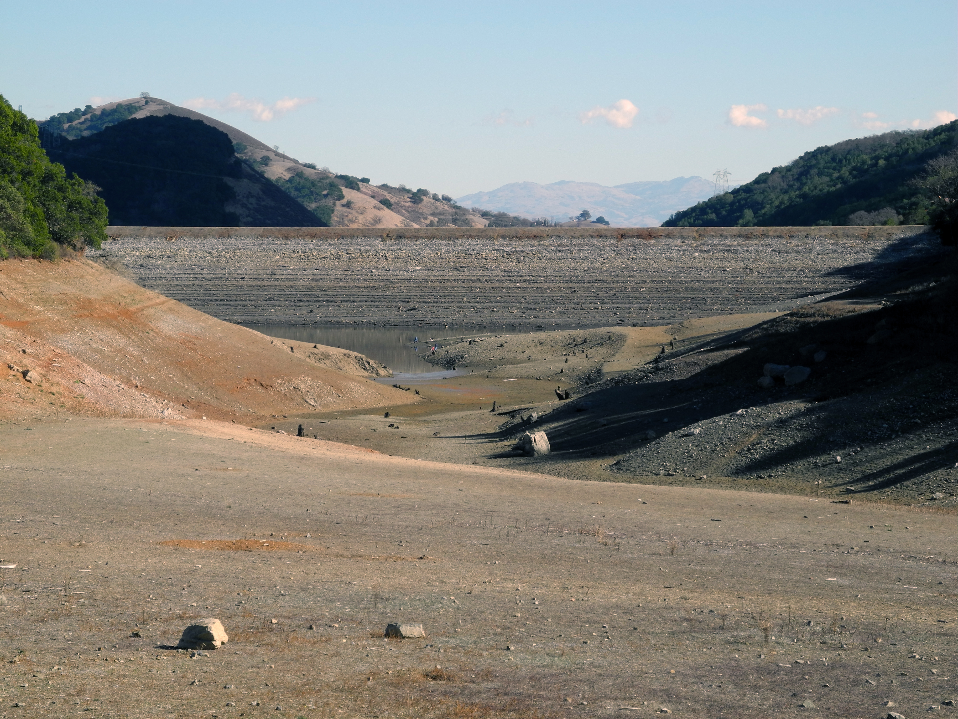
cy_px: 360
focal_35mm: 105
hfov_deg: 18.7
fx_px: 2906
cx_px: 479
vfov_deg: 14.1
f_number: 4.5
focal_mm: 22.5
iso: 100
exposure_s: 1/800
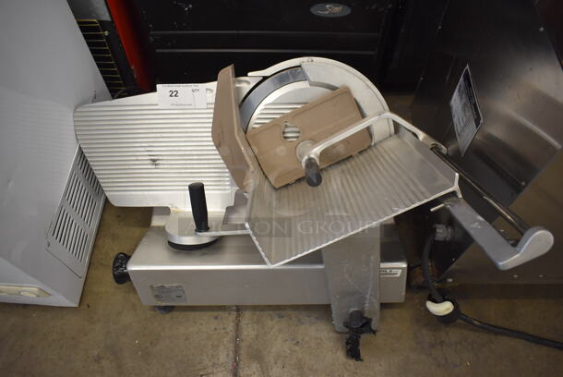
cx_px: 282
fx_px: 423
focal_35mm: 27
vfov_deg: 48.0
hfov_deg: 67.3
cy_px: 188
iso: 1000
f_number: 3.5
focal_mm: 18
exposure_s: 1/125
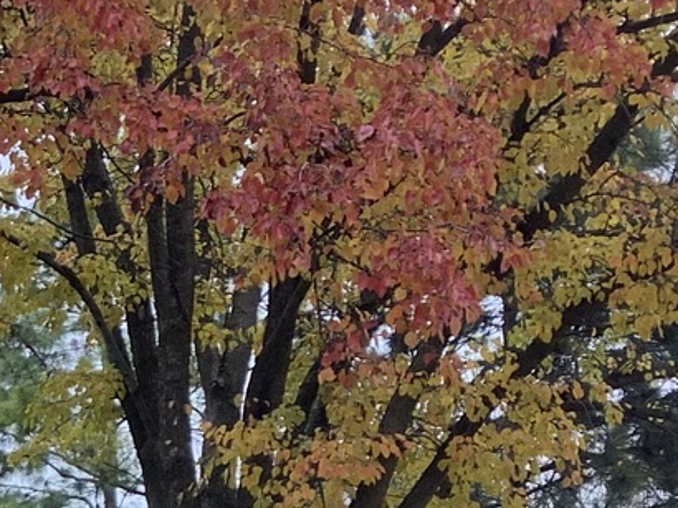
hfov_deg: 16.2
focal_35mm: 109
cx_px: -402
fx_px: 2134
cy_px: 766
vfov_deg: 12.8
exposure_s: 1/120
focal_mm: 3.3
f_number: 2.4
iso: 40
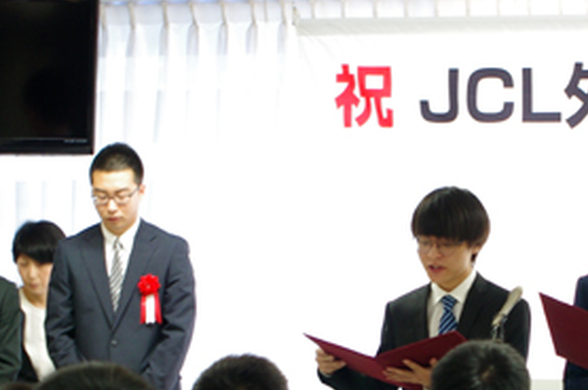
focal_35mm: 193
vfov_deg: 7.1
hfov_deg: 10.7
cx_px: 451
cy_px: 316
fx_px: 3145
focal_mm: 45
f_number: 4.5
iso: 400
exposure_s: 1/20
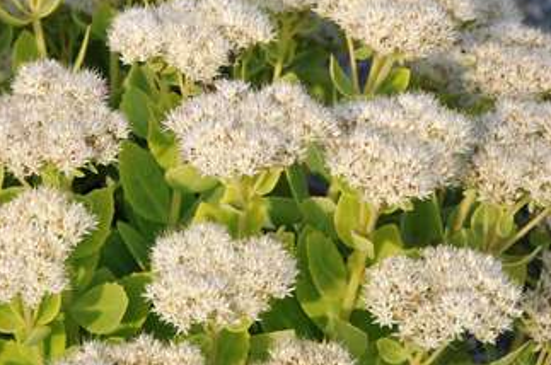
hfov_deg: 9.3
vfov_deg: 6.2
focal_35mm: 221
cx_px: 191
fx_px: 3372
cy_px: 131
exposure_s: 1/320
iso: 200
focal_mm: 95
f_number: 9
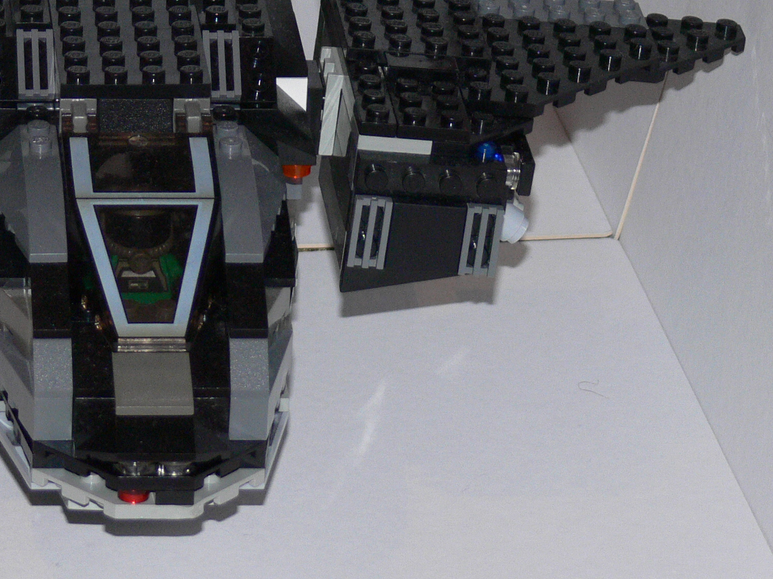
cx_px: 135
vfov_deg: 5.8
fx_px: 5715
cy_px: 20
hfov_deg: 7.7
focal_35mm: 256
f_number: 3.6
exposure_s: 1/30
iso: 100
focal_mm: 25
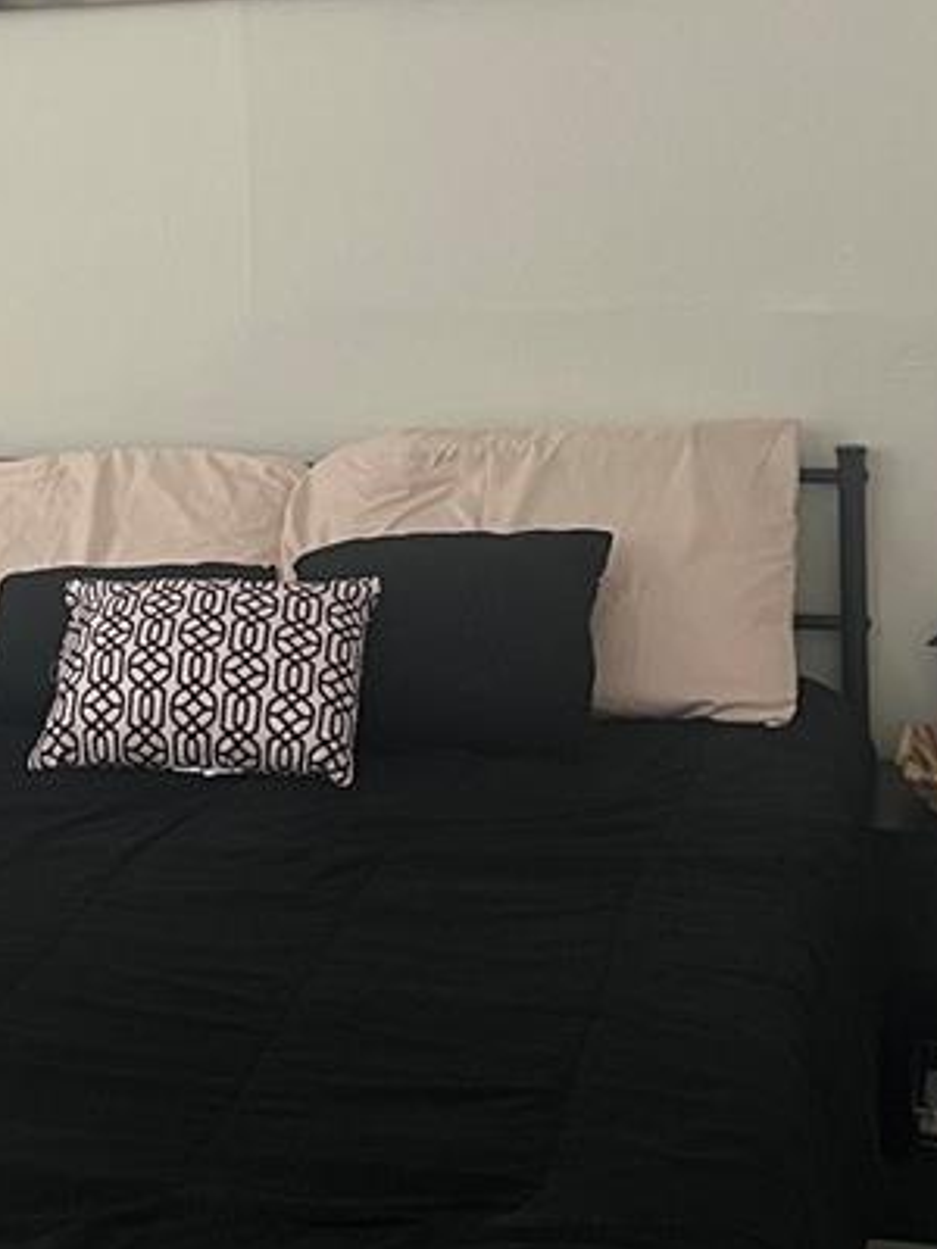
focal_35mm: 78
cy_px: 315
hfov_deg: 18.3
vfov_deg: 24.7
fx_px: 2815
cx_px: -59
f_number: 1.5
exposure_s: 1/60
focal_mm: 5.7
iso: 320
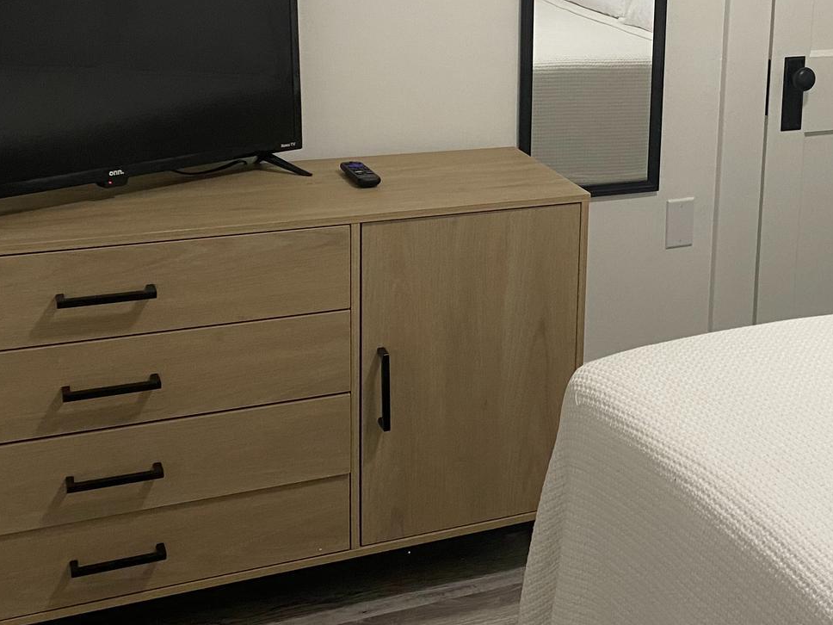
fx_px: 1324
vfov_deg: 26.2
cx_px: 666
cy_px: 157
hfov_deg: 33.9
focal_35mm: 55
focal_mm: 4.25
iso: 200
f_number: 1.8
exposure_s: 1/60
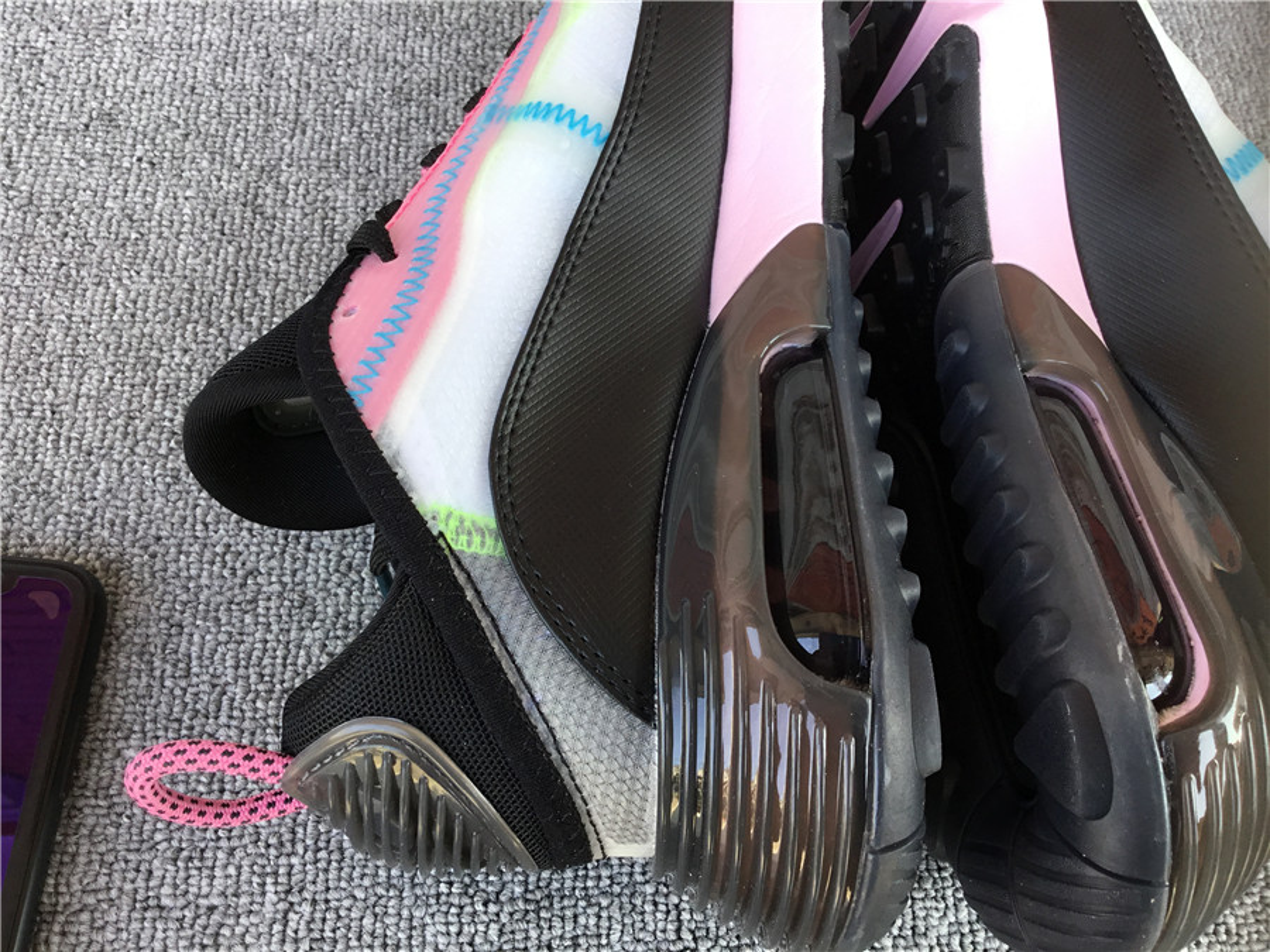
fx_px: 1137
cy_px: 476
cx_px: 635
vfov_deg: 45.4
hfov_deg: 58.4
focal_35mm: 31
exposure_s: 1/100
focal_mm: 3.3
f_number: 2.4
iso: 32
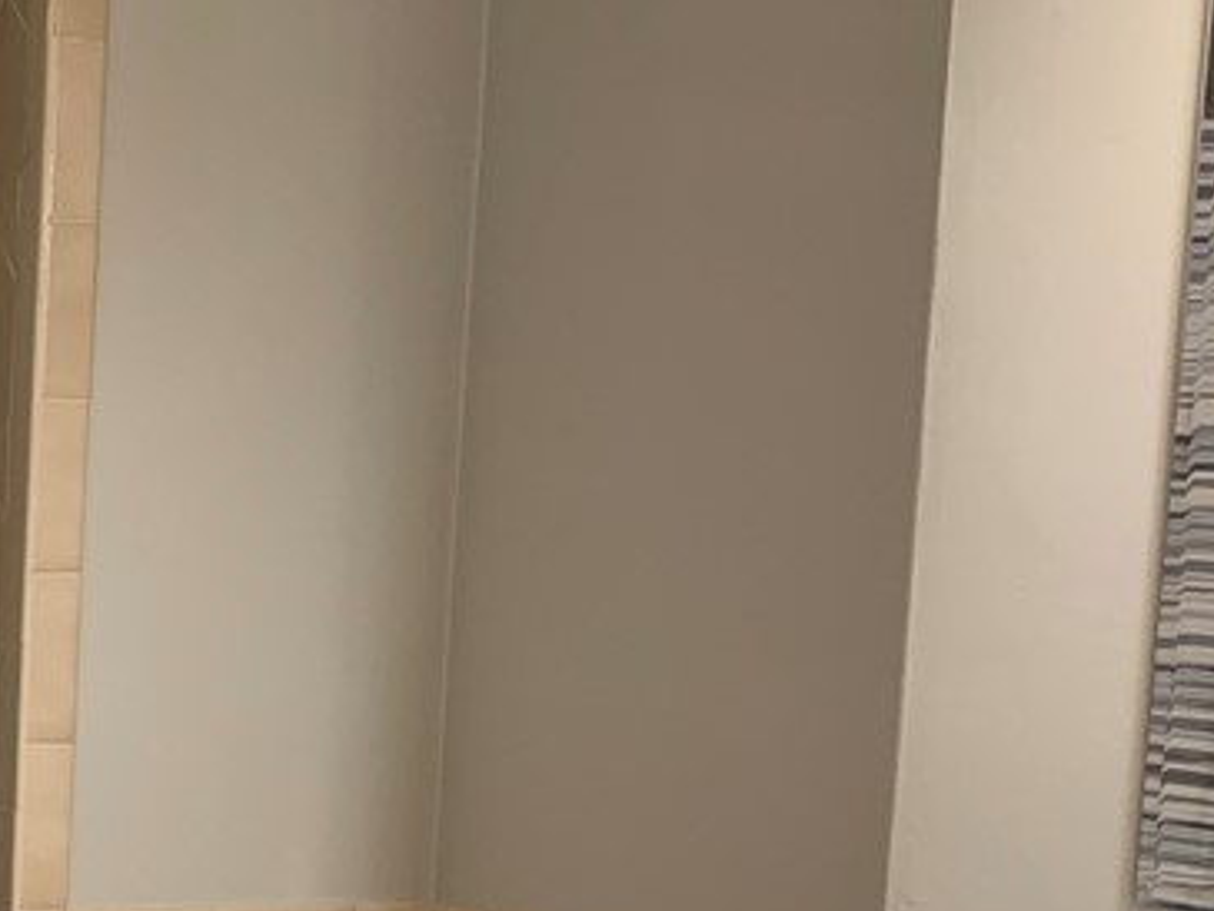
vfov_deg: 19.6
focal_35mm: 73
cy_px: 894
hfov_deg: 24.1
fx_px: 2561
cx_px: -269
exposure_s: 1/60
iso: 200
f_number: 1.8
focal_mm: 4.25
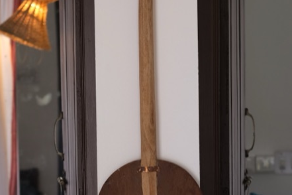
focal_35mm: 154
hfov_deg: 13.3
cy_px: 170
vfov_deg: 8.9
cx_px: 173
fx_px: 1249
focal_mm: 35
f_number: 2.2
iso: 160
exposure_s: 1/90
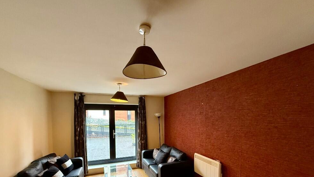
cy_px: 123
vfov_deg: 64.7
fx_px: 133
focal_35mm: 16
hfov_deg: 99.4
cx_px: 154
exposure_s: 1/100
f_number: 2.2
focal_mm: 2.22
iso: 320
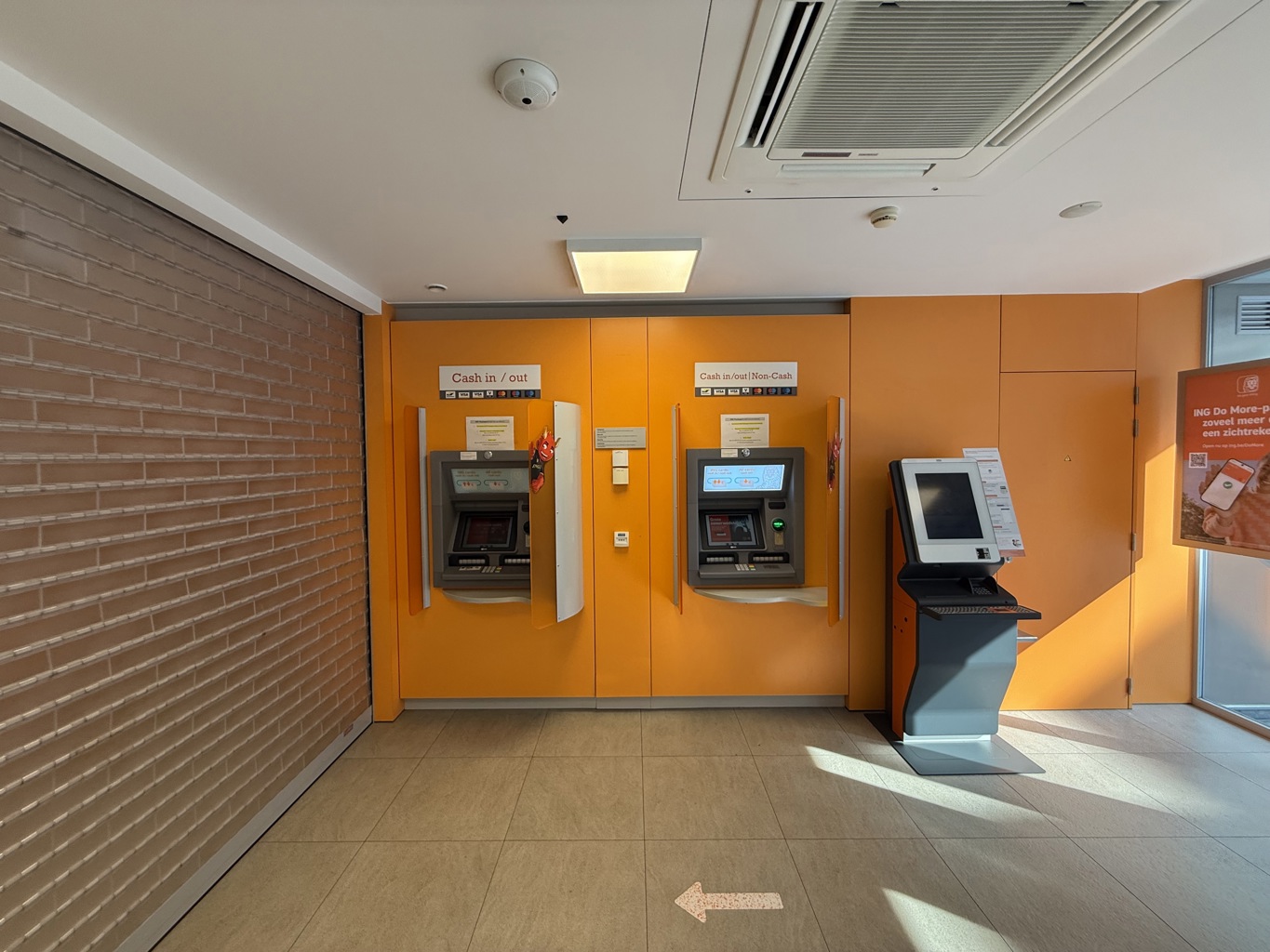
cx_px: 635
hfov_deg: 102.1
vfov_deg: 85.7
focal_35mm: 14
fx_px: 514
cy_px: 476
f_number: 2.2
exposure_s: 1/100
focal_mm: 2.22
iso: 125
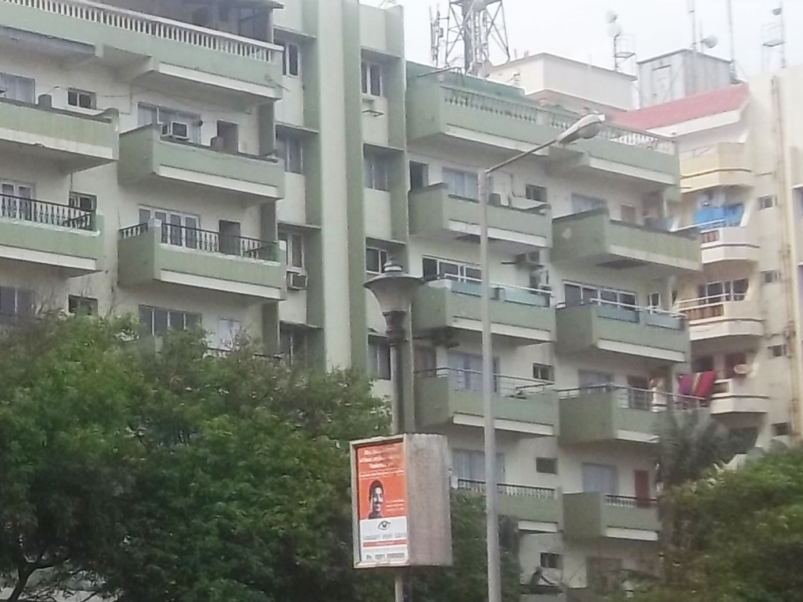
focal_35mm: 63
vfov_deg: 23.2
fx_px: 1462
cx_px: 91
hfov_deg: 29.5
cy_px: 380
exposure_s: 1/200
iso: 80
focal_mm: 5.7
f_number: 5.5
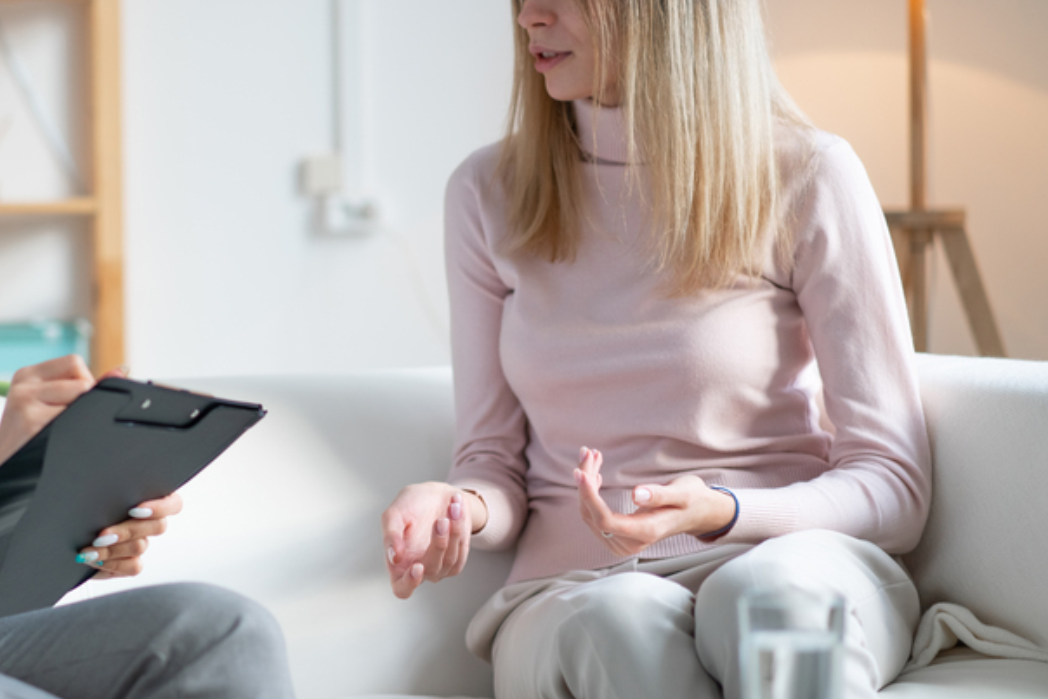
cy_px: 322
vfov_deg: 15.0
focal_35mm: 91
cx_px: 231
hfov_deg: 22.1
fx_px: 2650
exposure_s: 1/125
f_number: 2
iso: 250
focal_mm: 55
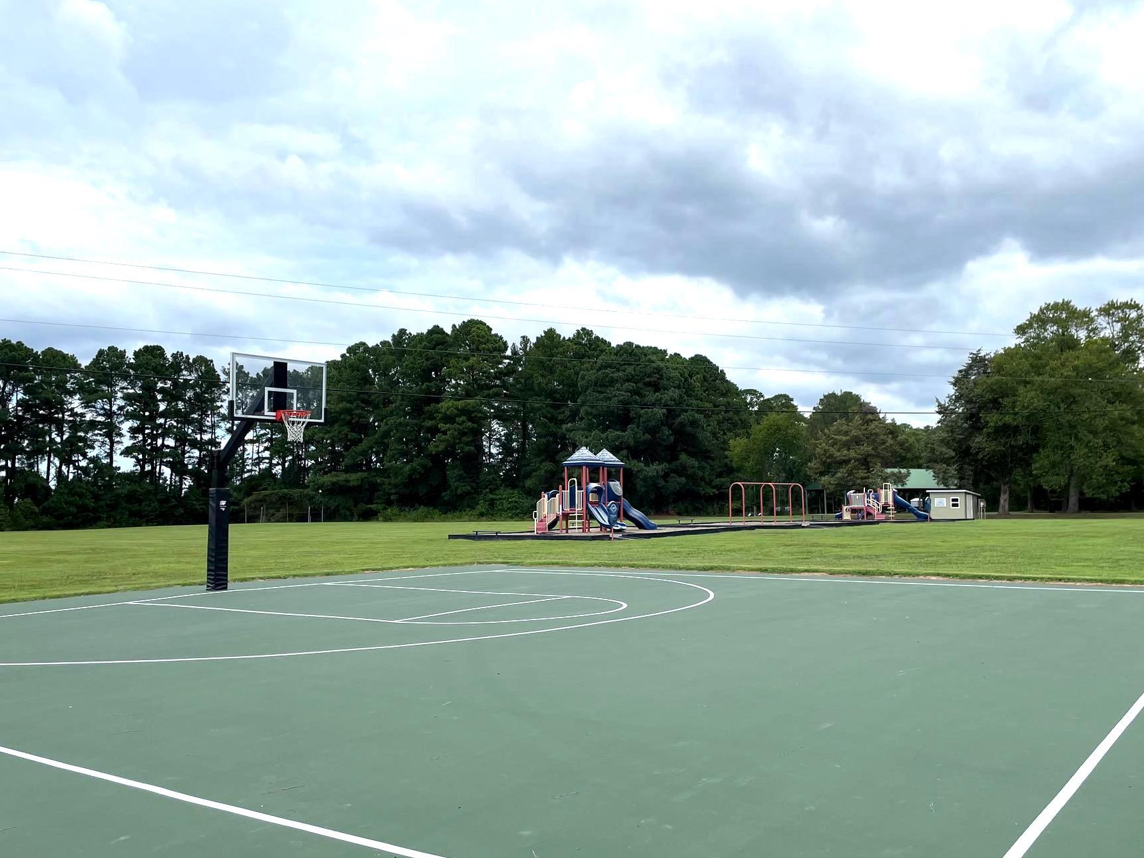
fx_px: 1024
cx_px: 607
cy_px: 431
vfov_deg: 45.4
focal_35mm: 31
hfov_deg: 58.3
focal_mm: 4.2
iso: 32
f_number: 1.6
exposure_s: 1/3731
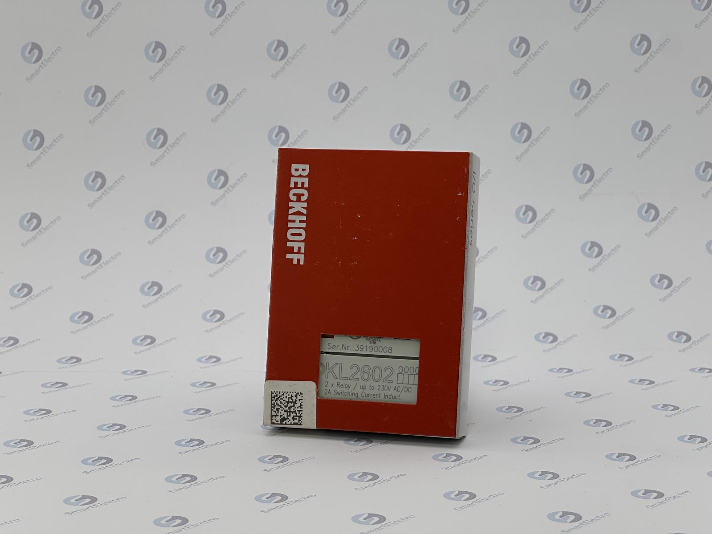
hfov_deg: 25.3
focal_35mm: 77
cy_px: 267
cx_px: 356
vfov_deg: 19.1
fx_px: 1584
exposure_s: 1/244
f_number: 2.8
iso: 32
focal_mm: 9
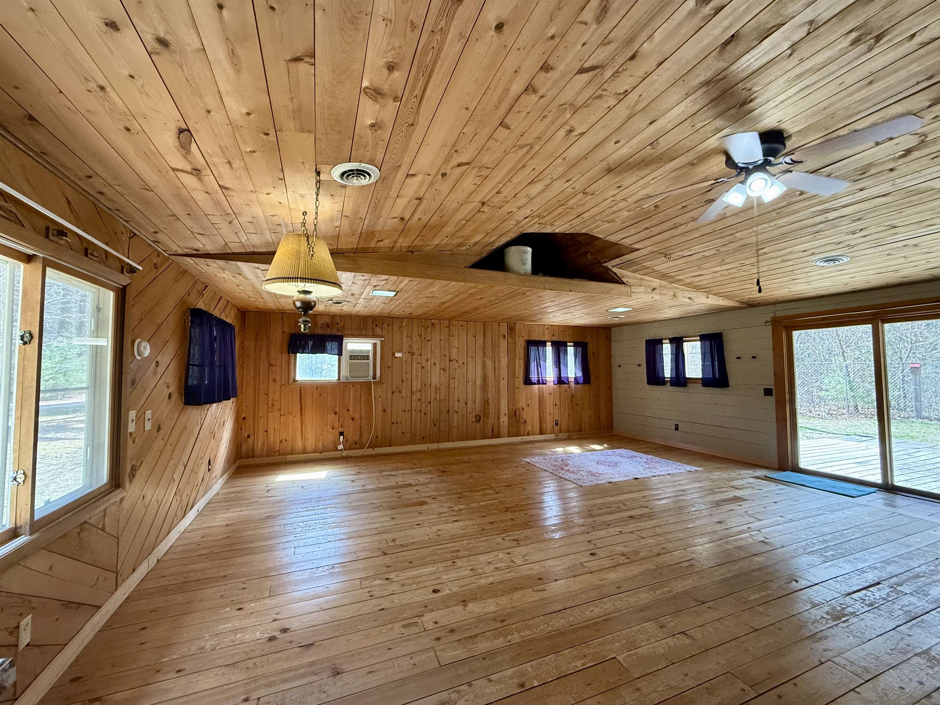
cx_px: 470
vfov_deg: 85.7
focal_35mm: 14
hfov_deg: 102.1
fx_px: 380
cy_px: 352
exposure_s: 1/120
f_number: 2.2
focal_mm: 2.22
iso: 320
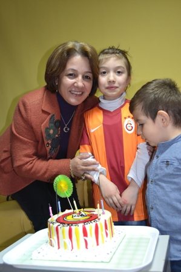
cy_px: 136
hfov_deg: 34.2
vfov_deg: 49.5
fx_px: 294
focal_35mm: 39
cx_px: 90
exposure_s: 1/60
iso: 1800
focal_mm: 26
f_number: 4
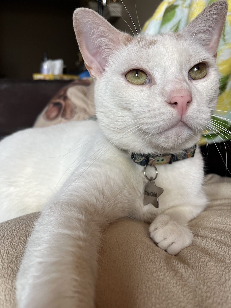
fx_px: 231
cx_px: 116
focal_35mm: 26
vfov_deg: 67.3
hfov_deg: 53.1
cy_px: 154
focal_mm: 5.1
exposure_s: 1/60
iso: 64
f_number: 1.6
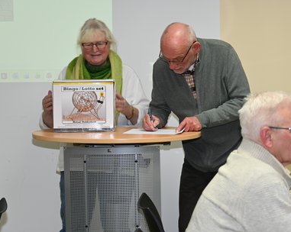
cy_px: 116
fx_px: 869
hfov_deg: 19.0
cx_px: 150
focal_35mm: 101
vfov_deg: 15.2
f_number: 6.3
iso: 900
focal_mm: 89
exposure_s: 1/60
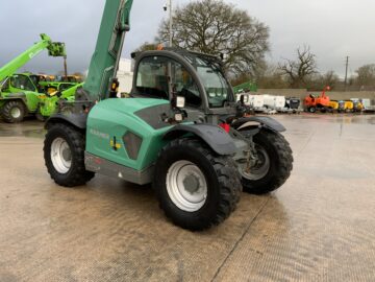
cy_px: 141
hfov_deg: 61.7
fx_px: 314
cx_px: 188
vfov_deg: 48.2
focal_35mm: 29
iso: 25
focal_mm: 3
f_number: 1.8
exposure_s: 1/122
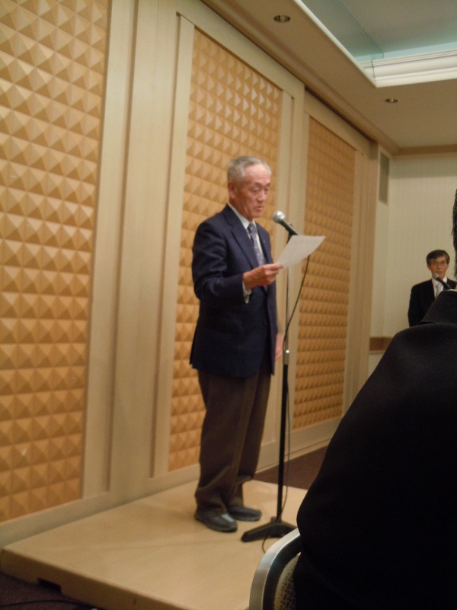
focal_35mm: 39
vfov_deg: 47.9
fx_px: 687
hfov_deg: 36.8
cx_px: 228
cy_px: 305
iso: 400
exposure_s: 1/25
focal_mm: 7.1
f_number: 3.7
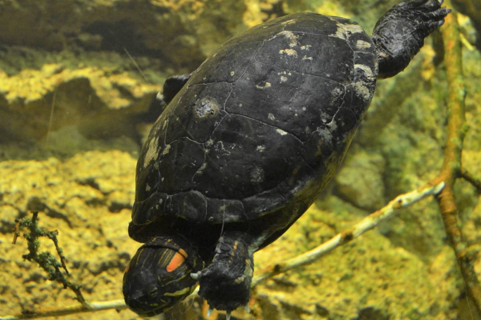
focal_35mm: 98
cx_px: 207
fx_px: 1309
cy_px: 170
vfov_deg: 14.0
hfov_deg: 20.8
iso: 2500
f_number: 4.5
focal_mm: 48
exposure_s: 1/80
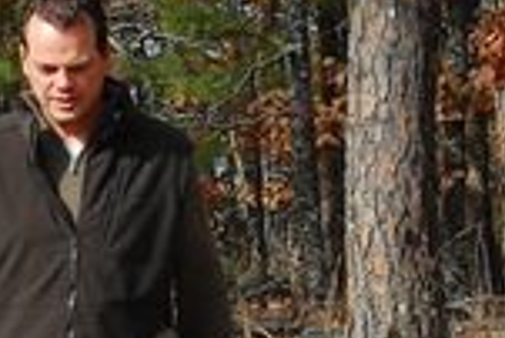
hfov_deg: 5.0
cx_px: 77
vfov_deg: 3.3
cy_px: 361
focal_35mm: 412
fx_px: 5785
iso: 400
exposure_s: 1/400
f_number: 10
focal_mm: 52
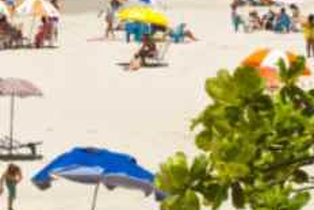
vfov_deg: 5.4
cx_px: 0
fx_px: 2199
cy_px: -22
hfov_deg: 8.1
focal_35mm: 252
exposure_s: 1/100
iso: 100
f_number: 14
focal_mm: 38
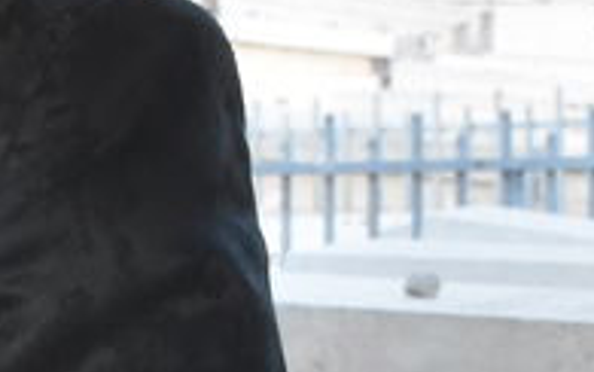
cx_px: -478
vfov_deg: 3.9
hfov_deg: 6.2
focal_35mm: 330
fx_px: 5344
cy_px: 770
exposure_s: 1/160
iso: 1600
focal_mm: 30
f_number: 10
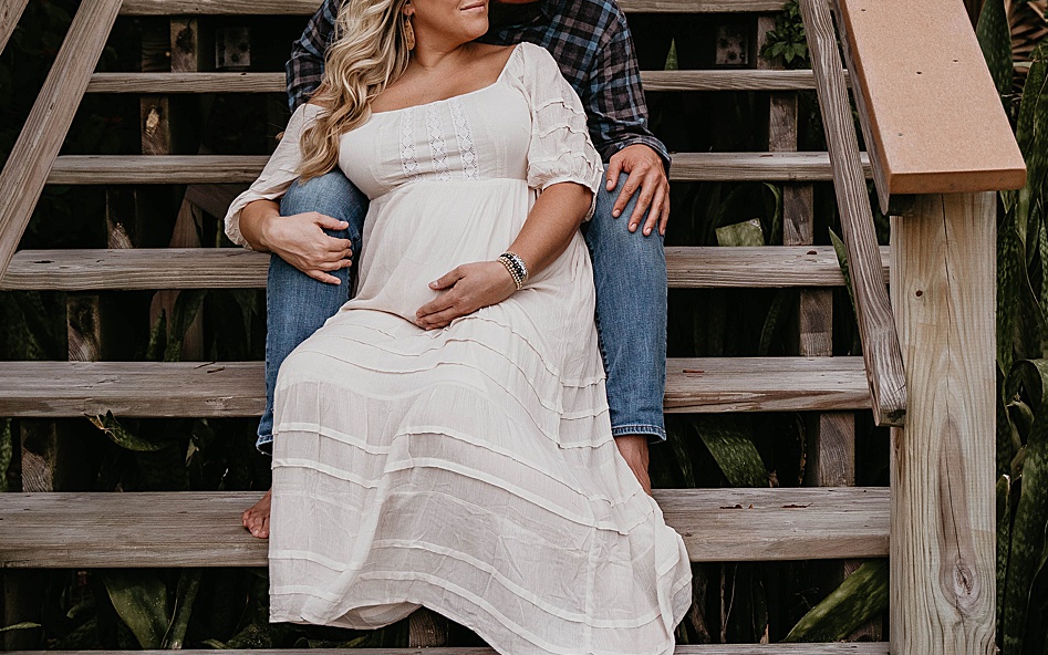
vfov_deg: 20.8
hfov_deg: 32.9
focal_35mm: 62
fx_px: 1771
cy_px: 170
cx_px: 619
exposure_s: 1/250
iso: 400
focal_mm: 36
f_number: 2.8
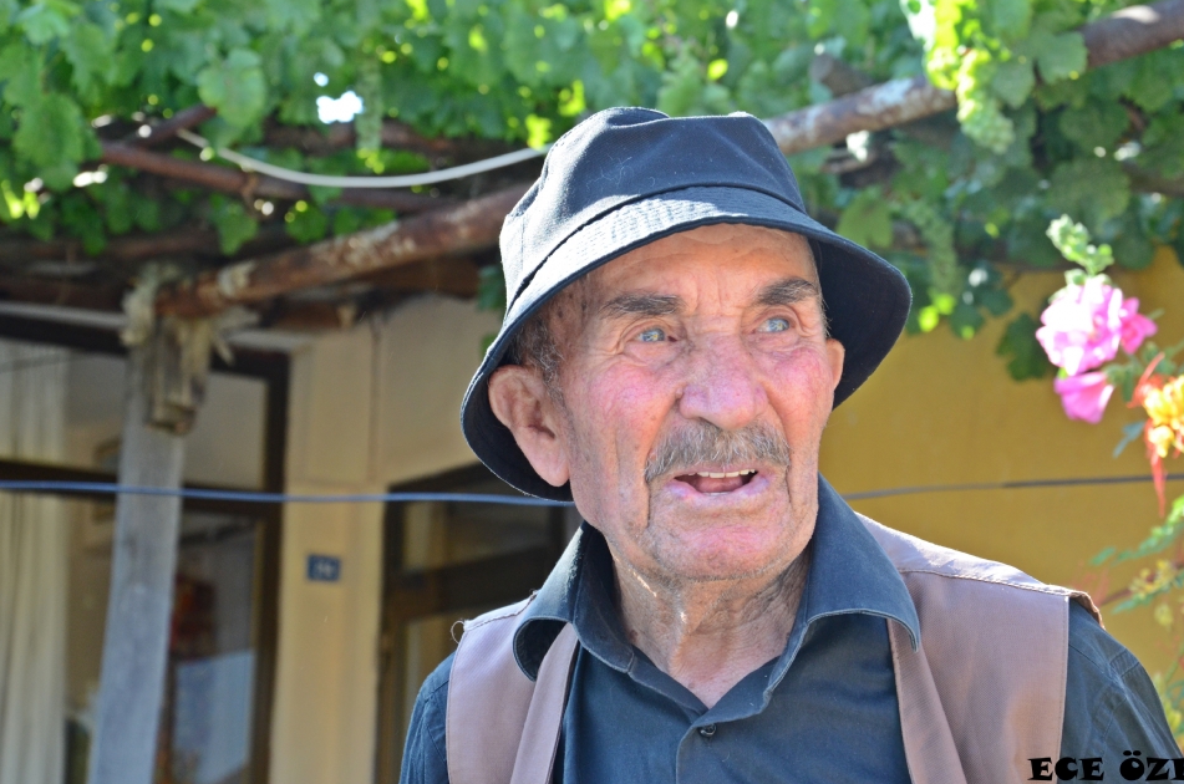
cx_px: 598
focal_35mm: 84
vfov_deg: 16.2
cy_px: 376
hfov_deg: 24.2
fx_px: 2757
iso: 800
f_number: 7.1
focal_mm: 52
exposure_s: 1/200
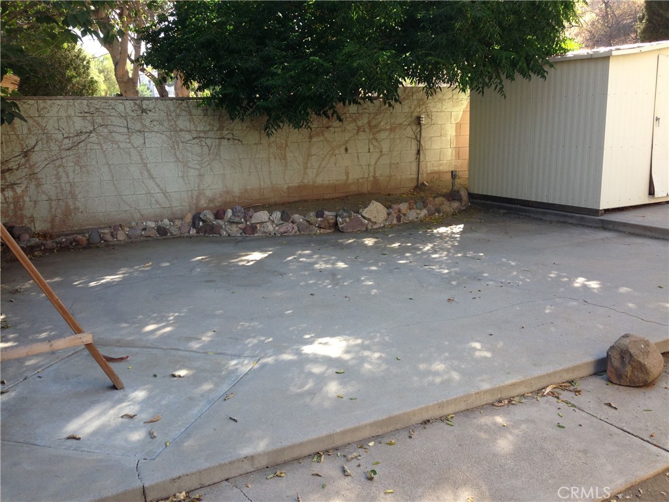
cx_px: 334
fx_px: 638
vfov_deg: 42.9
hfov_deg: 55.4
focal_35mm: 33
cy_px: 251
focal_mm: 4.12
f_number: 2.4
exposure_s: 1/221
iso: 50
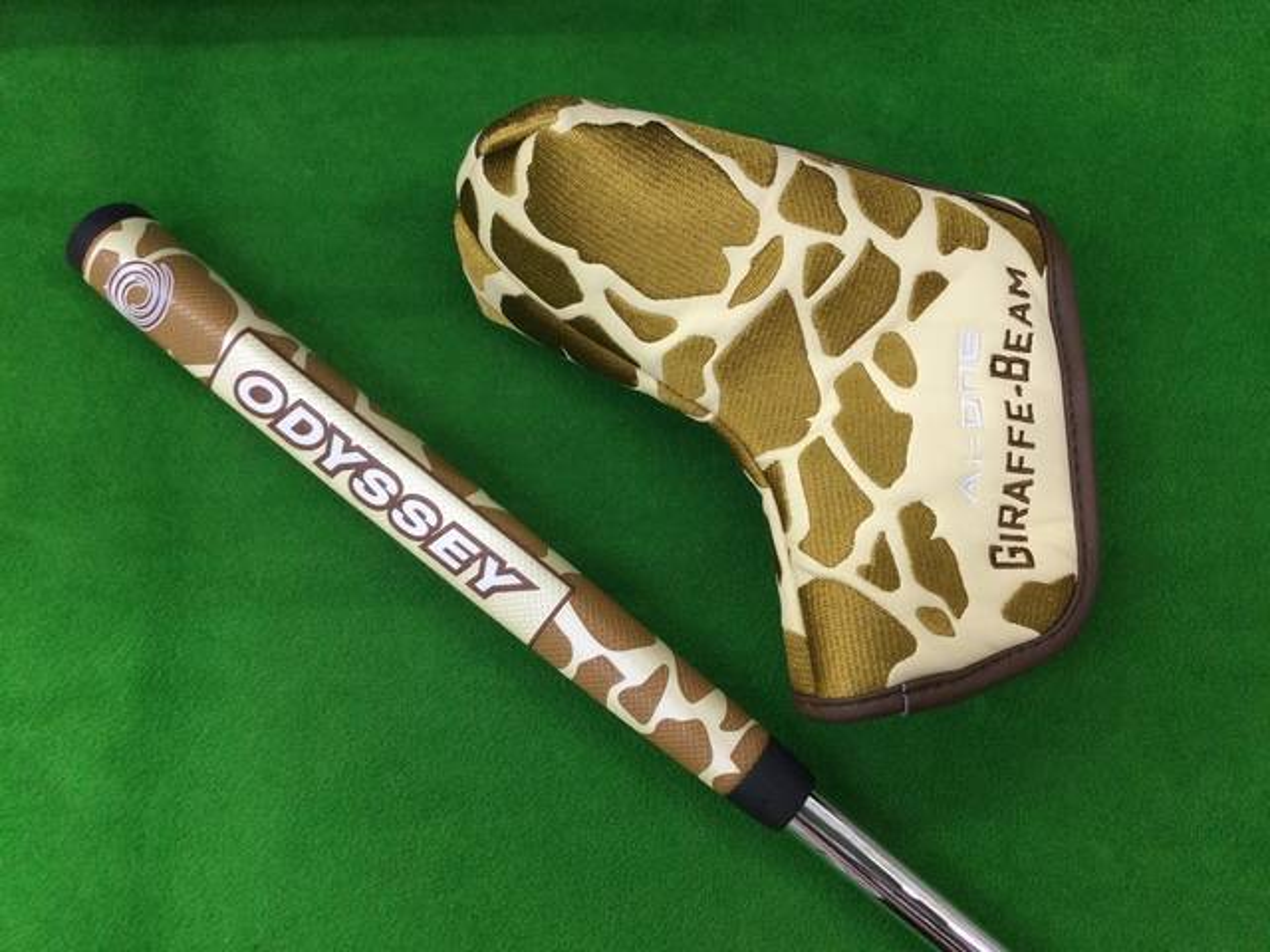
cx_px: 635
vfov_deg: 45.4
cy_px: 476
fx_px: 1137
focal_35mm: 31
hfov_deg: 58.4
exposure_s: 1/30
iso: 64
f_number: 2.4
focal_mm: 3.3
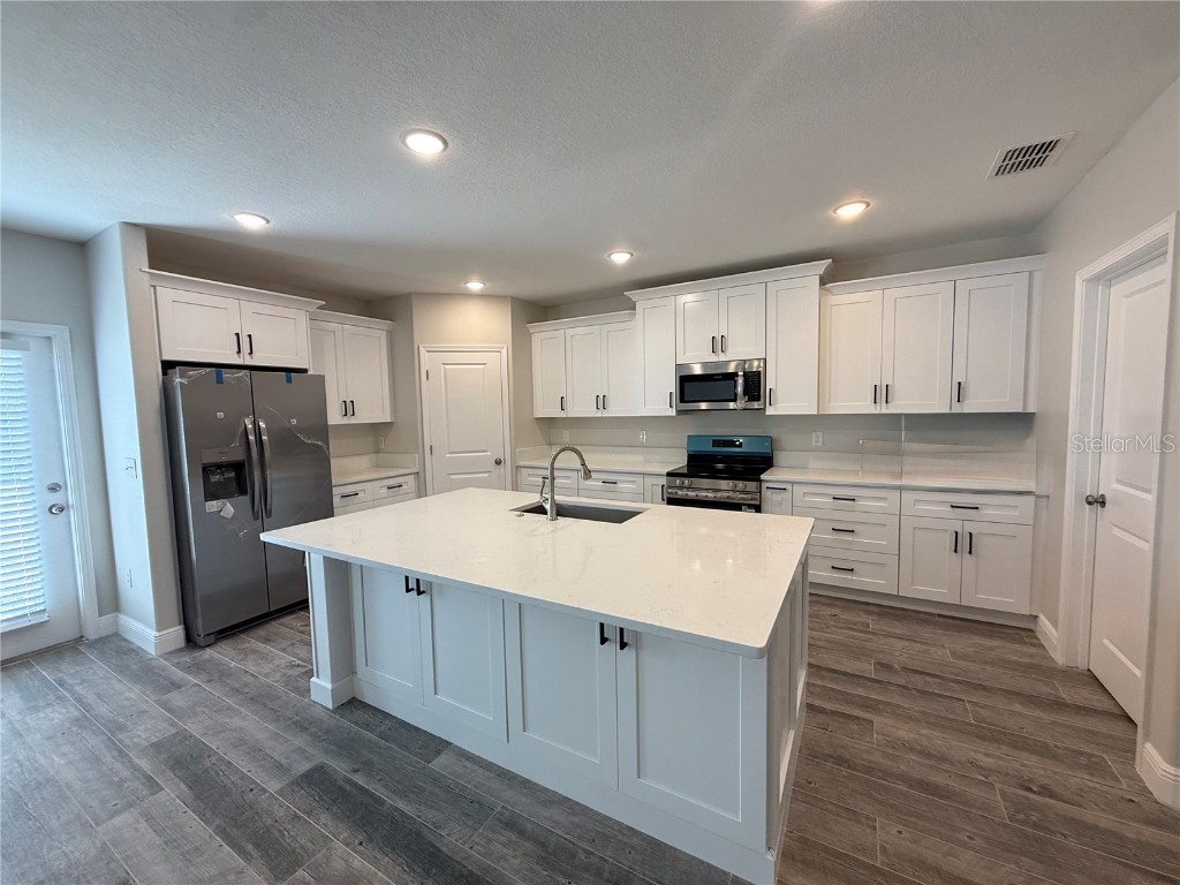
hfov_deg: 102.1
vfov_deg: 85.7
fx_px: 477
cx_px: 590
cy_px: 442
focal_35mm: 14
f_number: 2.2
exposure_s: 1/120
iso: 160
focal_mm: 2.22
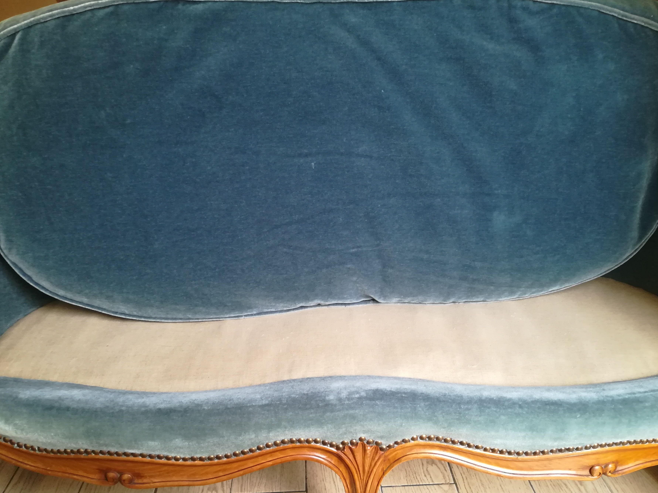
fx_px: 551
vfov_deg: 48.2
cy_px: 267
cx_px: 331
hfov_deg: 61.7
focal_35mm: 29
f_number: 2.2
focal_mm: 3.83
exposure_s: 1/33.3
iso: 250
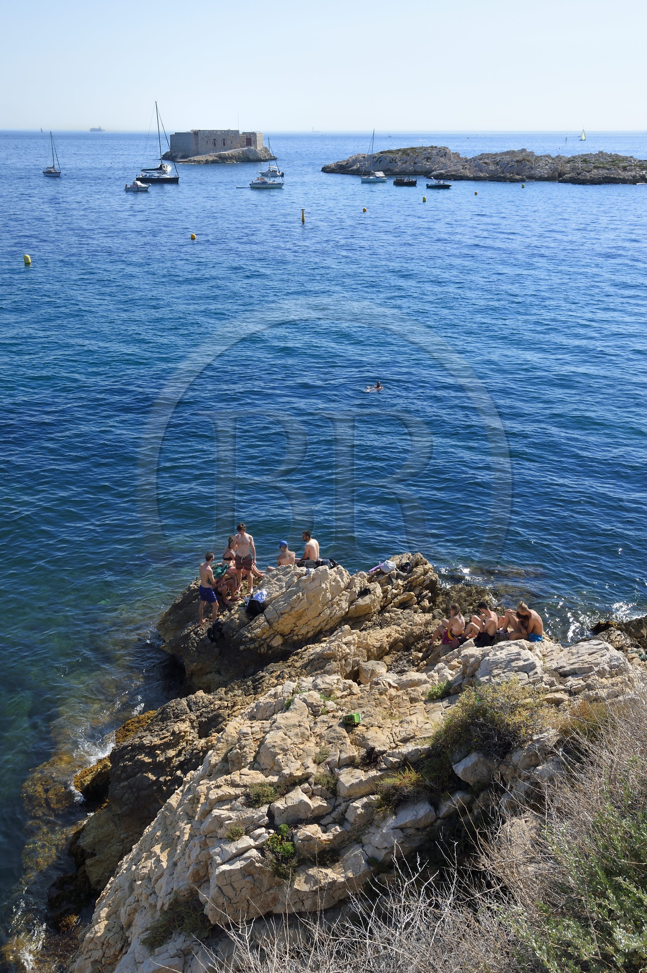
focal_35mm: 35
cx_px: 324
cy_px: 486
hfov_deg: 37.8
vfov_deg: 54.5
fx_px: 945
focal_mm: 35
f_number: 13
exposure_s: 1/250
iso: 200
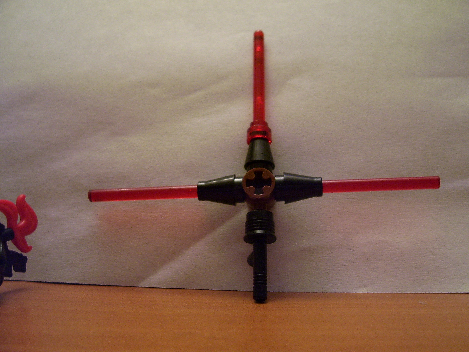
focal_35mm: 34
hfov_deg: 54.0
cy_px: 176
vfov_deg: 41.8
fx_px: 461
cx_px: 234
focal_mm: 5.6
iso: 160
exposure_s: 1/8
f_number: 2.7
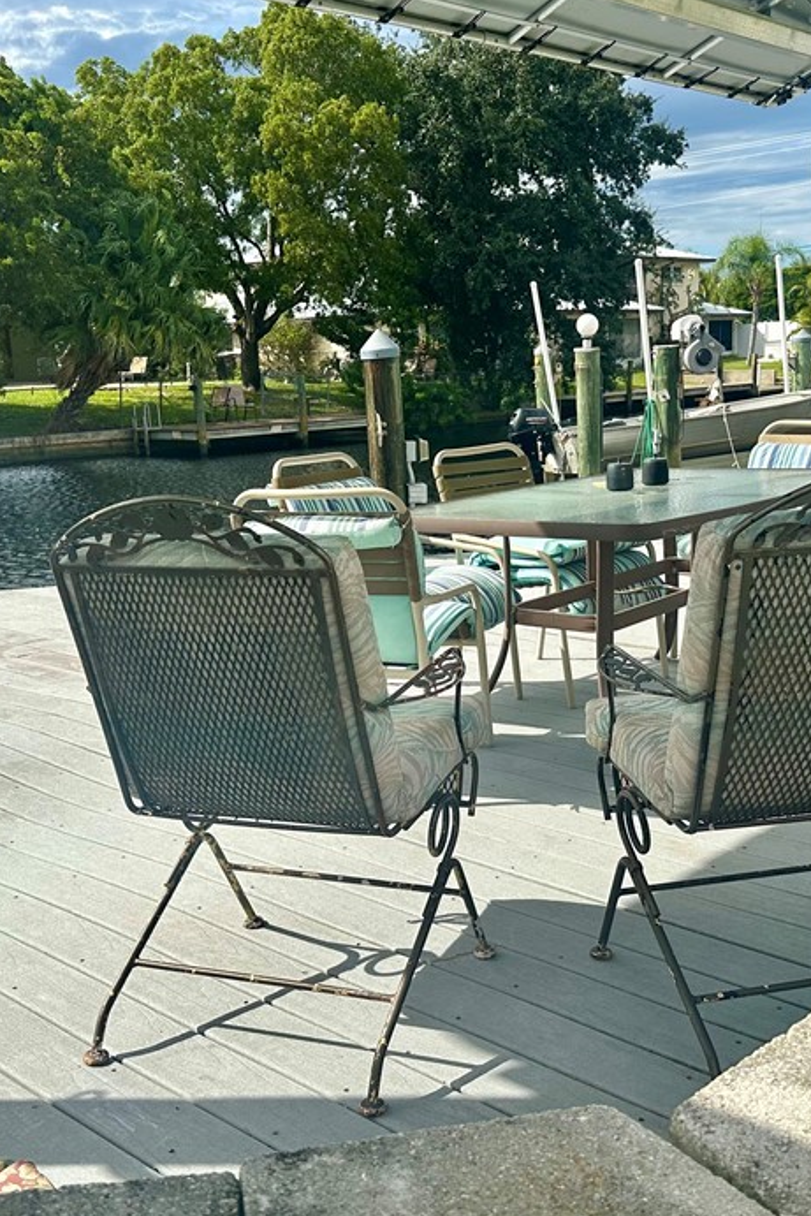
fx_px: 1250
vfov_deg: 51.9
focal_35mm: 37
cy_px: 602
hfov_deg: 35.9
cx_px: 435
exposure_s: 1/5000
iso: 80
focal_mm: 6.86
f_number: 1.78
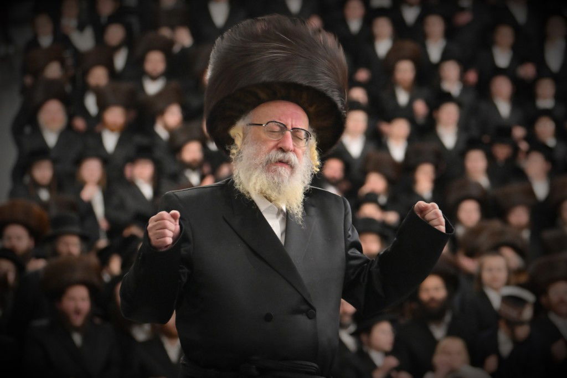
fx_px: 1496
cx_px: 284
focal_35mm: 95
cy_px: 189
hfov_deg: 21.5
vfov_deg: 14.4
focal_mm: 95
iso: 1000
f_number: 2.8
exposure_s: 1/250
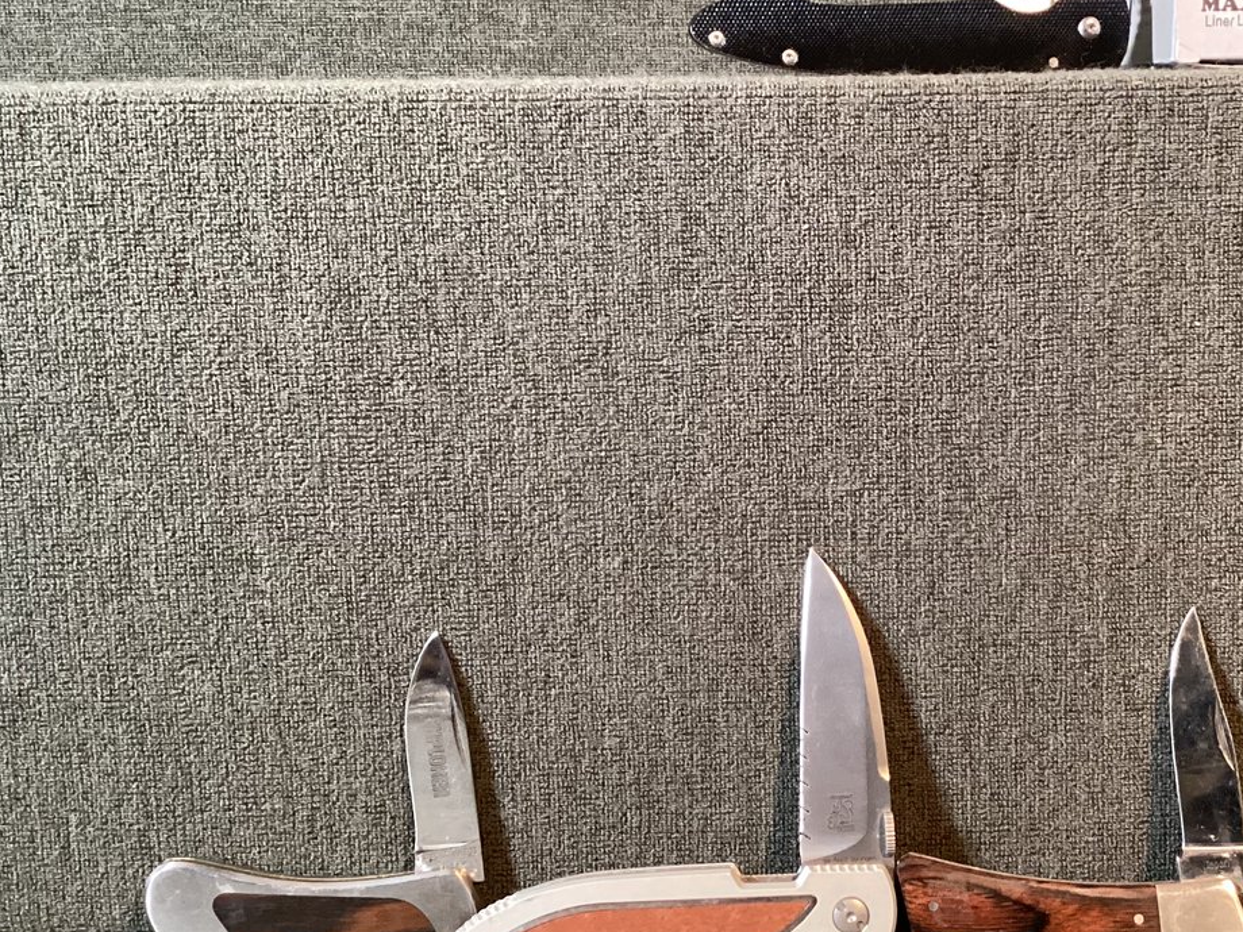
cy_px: 348
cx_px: 861
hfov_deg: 37.0
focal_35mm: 51
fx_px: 1831
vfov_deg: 28.5
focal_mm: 3.3
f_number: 2.4
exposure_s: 1/40
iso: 400
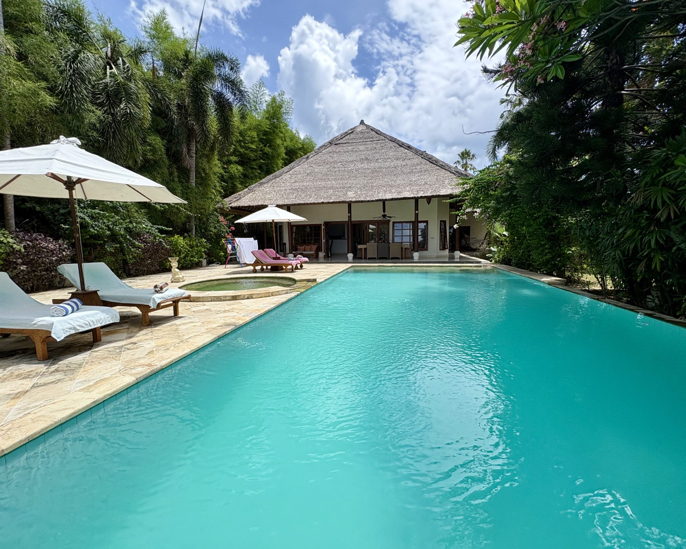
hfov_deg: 96.8
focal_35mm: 15
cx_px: 338
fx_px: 305
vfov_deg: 84.0
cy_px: 275
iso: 64
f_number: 2.2
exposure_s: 1/1323
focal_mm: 2.22
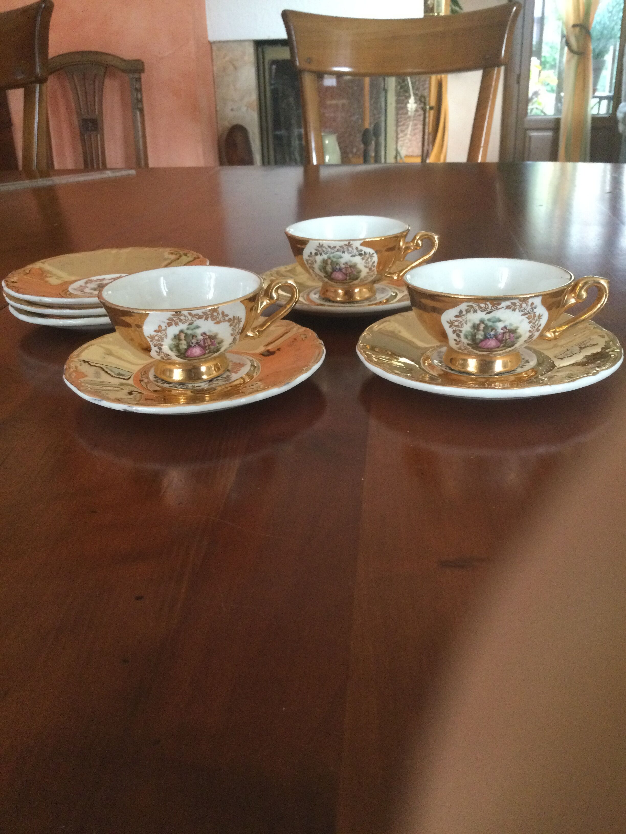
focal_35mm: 31
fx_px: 747
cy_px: 417
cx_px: 313
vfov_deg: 58.4
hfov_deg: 45.4
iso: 200
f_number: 2.4
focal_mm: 3.3
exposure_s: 1/20
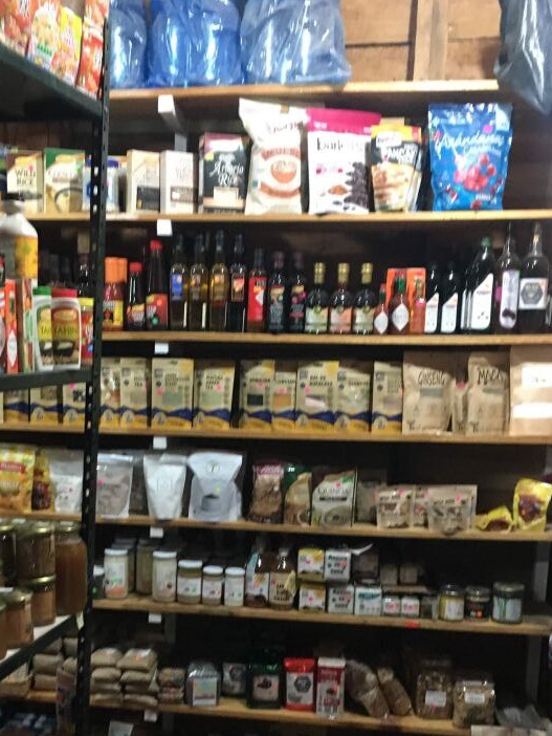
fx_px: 935
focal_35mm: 44
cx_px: 179
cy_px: 518
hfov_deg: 32.6
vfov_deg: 42.1
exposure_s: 1/15
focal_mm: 4.15
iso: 200
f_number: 2.2
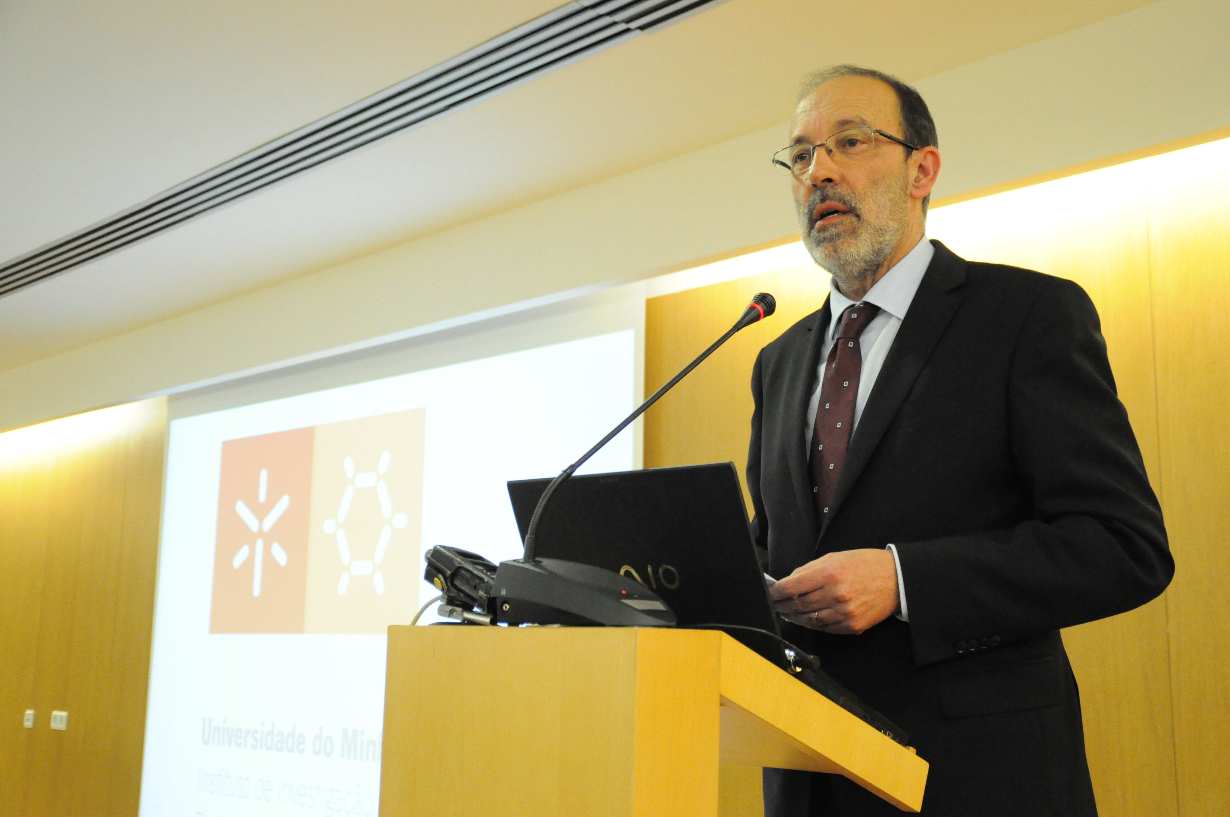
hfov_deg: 46.4
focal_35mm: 42
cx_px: 615
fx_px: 1433
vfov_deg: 31.8
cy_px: 408
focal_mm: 28
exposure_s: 1/250
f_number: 4
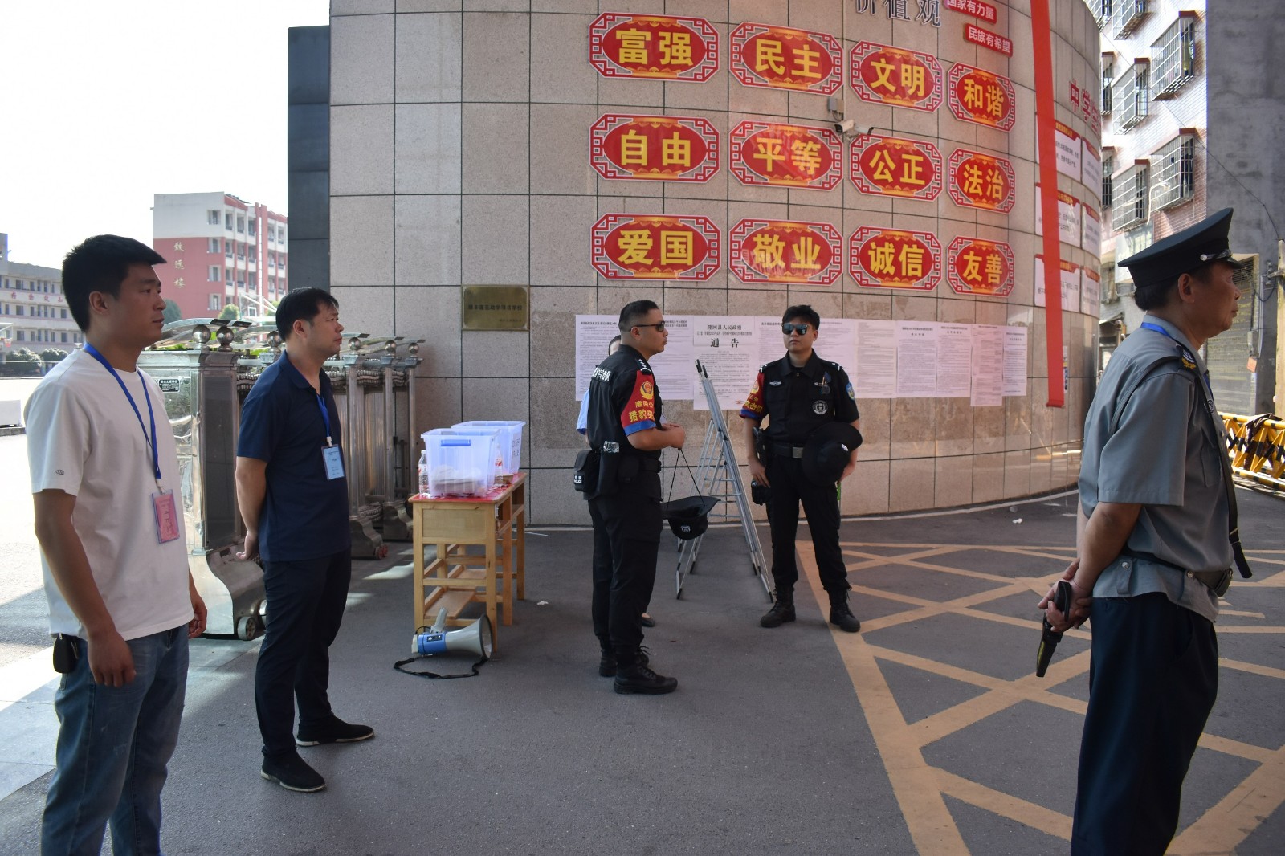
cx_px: 642
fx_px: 963
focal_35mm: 27
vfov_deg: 47.9
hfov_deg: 67.4
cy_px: 428
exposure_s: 1/1250
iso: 400
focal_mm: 18
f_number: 4.5
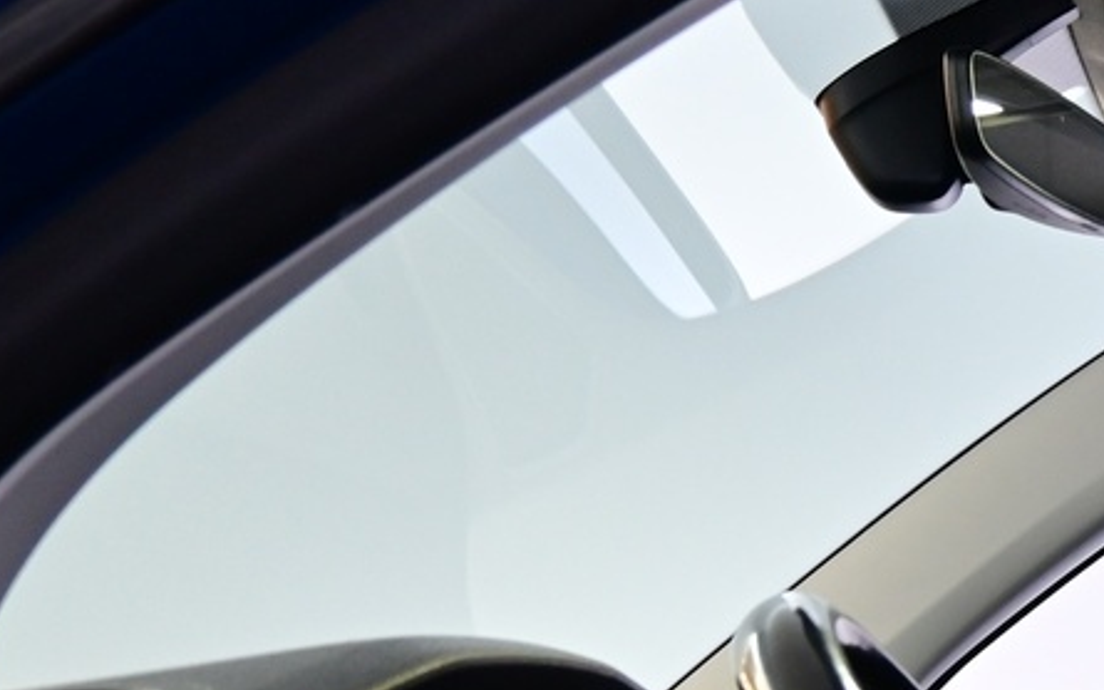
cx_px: 1739
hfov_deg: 19.7
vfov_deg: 13.7
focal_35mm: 89
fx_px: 2677
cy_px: 1060
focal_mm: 16
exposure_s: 1/25
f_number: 3.5
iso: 640
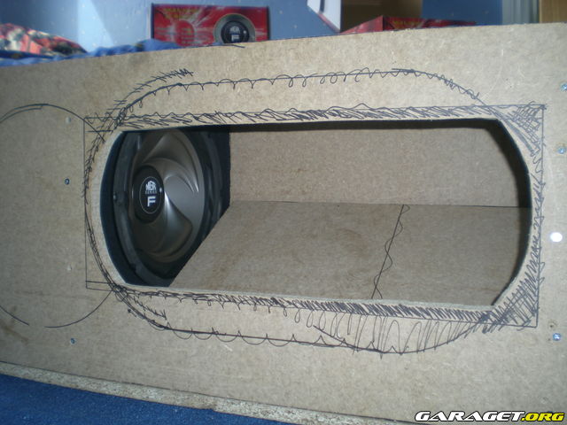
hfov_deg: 49.0
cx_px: 284
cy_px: 212
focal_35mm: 38
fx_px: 622
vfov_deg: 37.7
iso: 50
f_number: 3.1
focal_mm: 6.3
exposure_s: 1/51.3
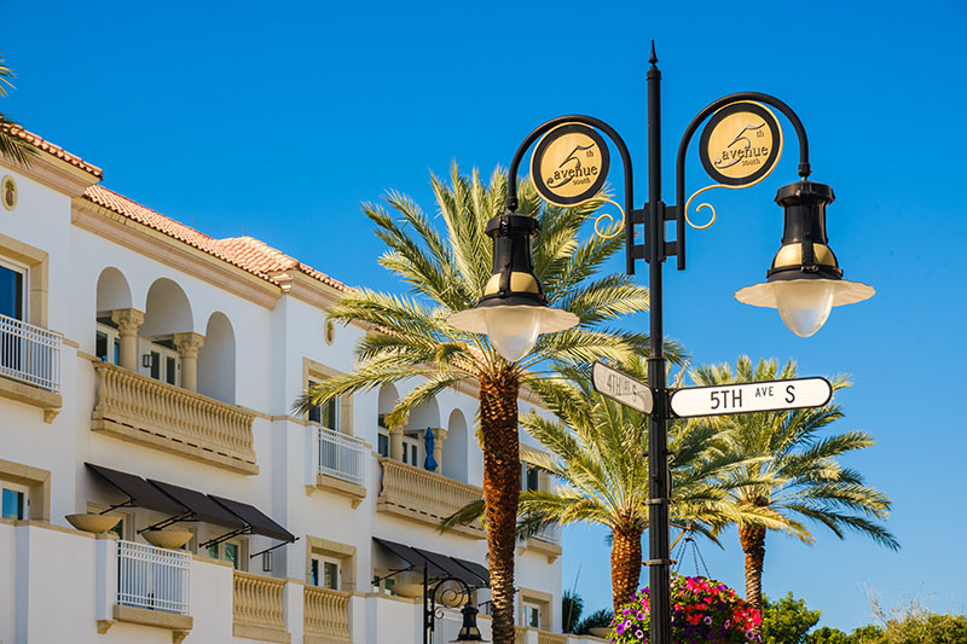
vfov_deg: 16.4
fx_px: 2229
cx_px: 484
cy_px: 322
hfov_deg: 24.5
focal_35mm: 83
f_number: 8
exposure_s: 1/100
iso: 250
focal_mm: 55
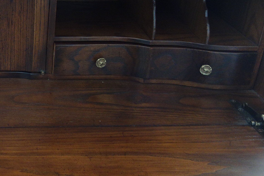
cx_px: -13
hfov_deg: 28.2
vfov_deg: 20.6
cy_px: 75
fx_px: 484
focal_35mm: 66
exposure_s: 1/30
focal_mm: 10.4
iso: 400
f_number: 1.8
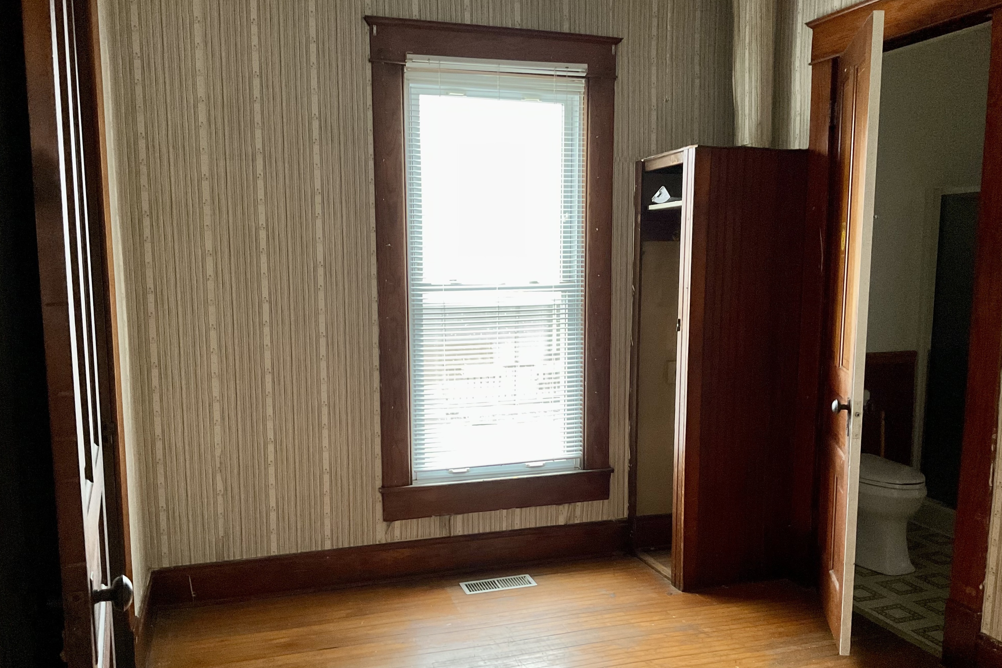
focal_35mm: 31
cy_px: 383
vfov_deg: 42.2
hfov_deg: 60.3
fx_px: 863
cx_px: 511
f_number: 1.8
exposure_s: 1/40
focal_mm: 3
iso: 250
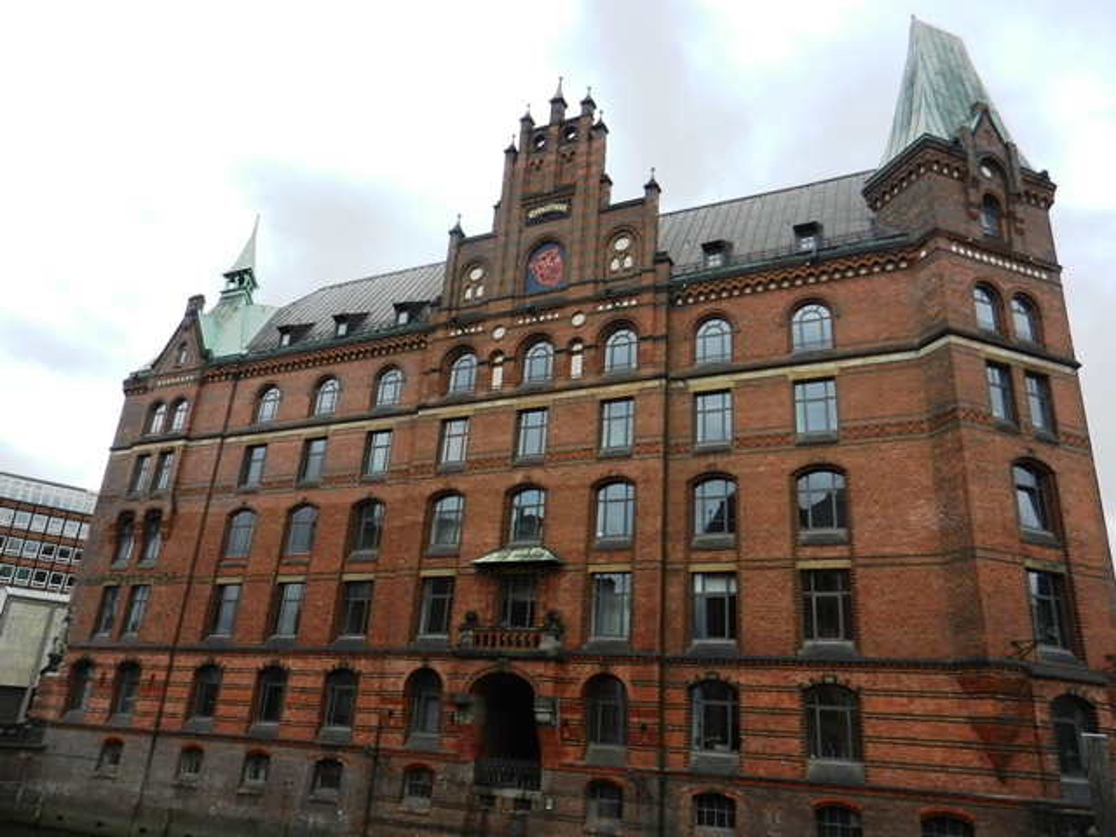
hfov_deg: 69.4
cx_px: 558
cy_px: 418
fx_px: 806
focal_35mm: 25
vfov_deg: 54.9
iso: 160
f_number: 3.5
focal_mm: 4.5
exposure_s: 1/640
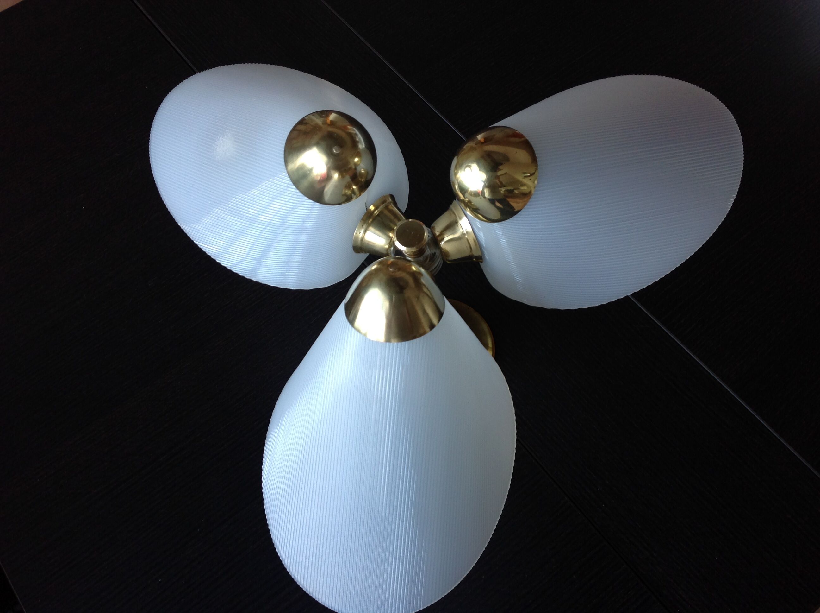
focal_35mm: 35
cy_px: 306
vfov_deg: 40.6
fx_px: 828
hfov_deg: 52.7
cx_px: 410
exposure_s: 1/20
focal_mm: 4.28
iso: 50
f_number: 2.4
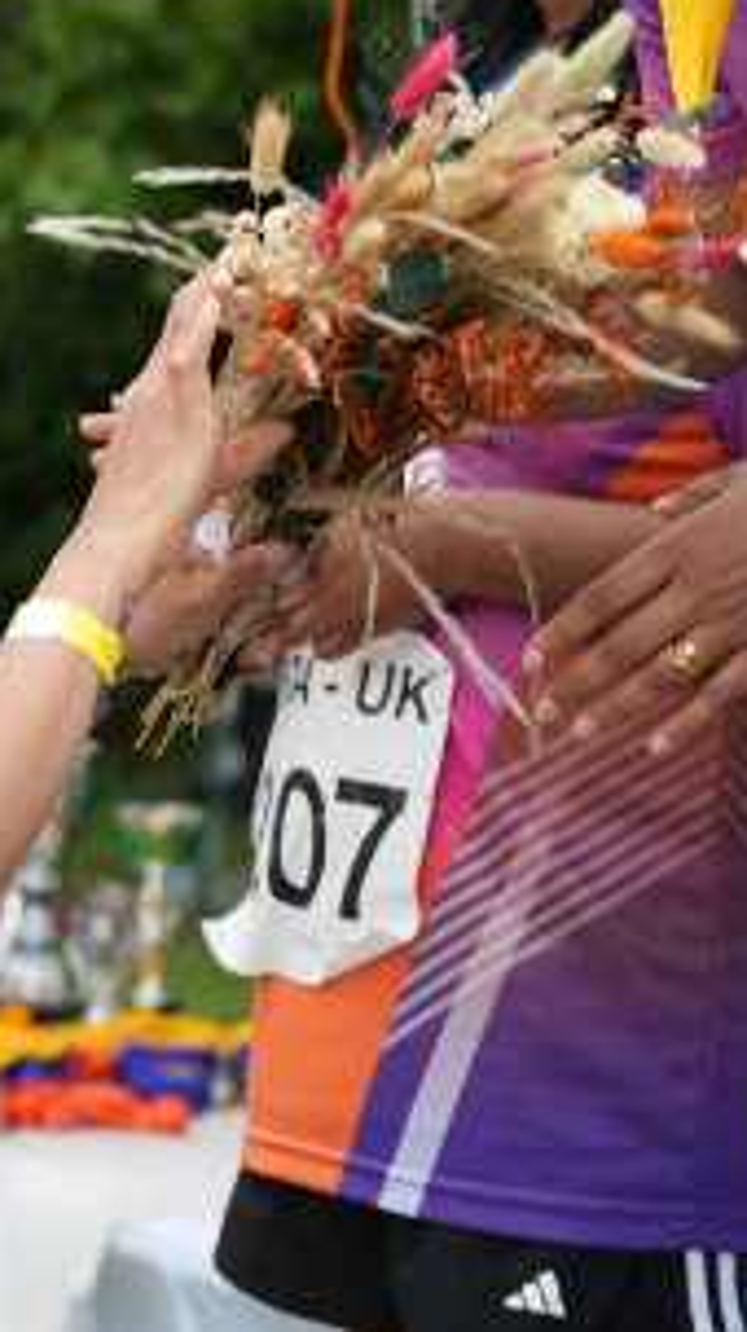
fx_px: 5191
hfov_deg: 8.2
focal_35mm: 147
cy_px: 323
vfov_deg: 14.6
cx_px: 163
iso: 250
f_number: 2.8
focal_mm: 41.6
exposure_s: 1/400
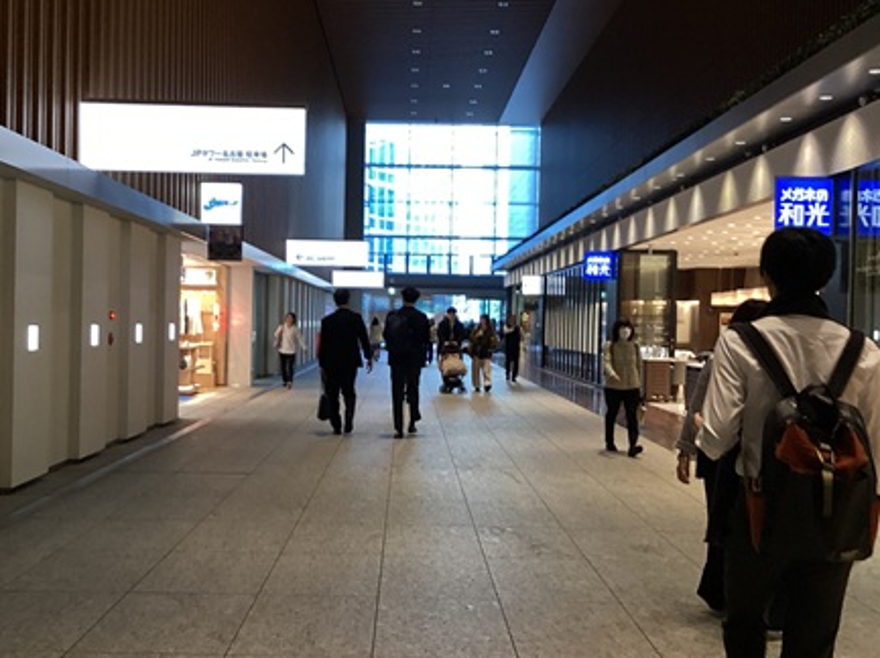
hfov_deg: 43.8
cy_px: 337
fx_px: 1092
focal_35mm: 43
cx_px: 394
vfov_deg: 33.5
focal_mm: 3.3
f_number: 2.4
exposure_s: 1/60
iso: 160
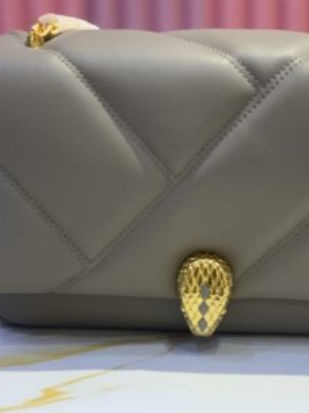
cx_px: 229
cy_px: 56
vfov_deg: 19.7
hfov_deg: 15.0
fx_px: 1166
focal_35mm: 98
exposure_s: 1/100
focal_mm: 6
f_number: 2.4
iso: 100
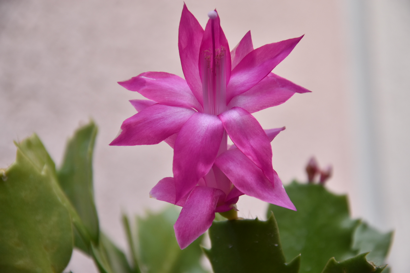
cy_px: 136
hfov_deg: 13.0
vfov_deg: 8.7
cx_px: 205
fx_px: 1794
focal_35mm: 158
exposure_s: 1/125
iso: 640
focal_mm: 105
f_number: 7.1
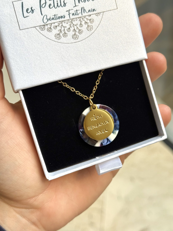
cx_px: 86
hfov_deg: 30.3
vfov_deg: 39.7
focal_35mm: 48
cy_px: 116
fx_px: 320
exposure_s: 1/331
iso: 64
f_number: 1.78
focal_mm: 6.76
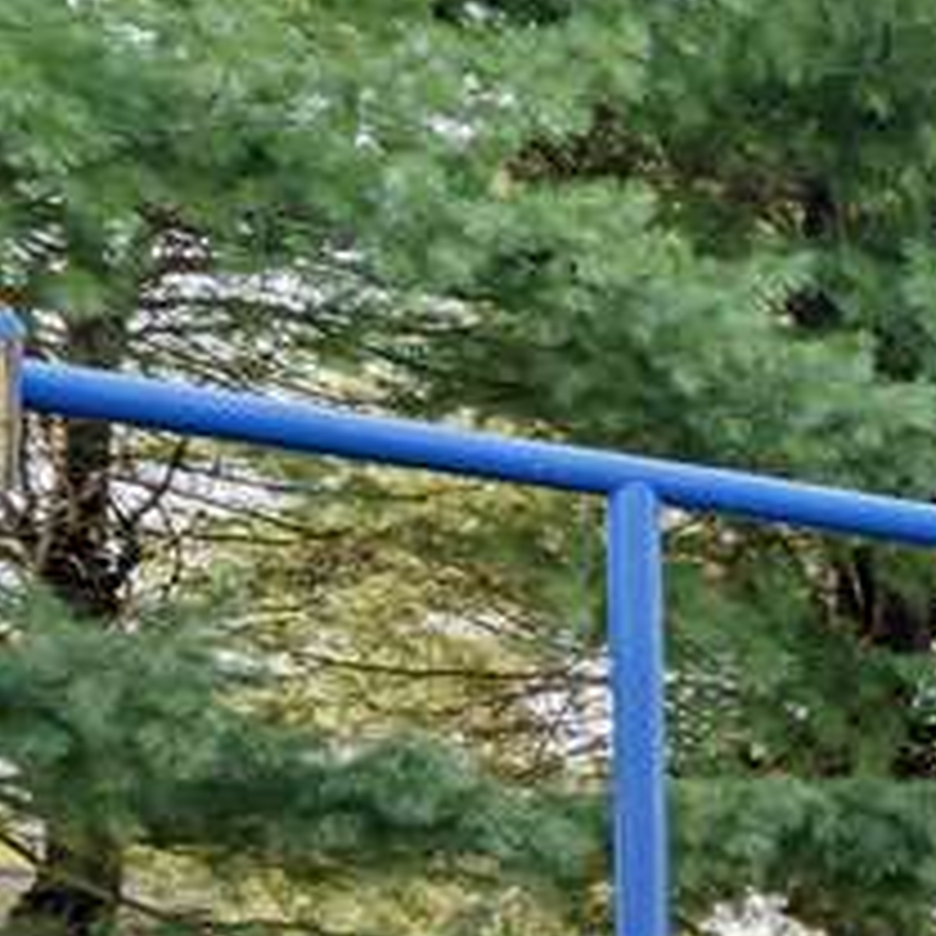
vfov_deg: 23.7
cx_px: 2009
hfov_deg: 16.8
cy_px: 1089
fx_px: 2050
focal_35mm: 67
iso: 100
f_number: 9
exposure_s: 1/320
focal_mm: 16
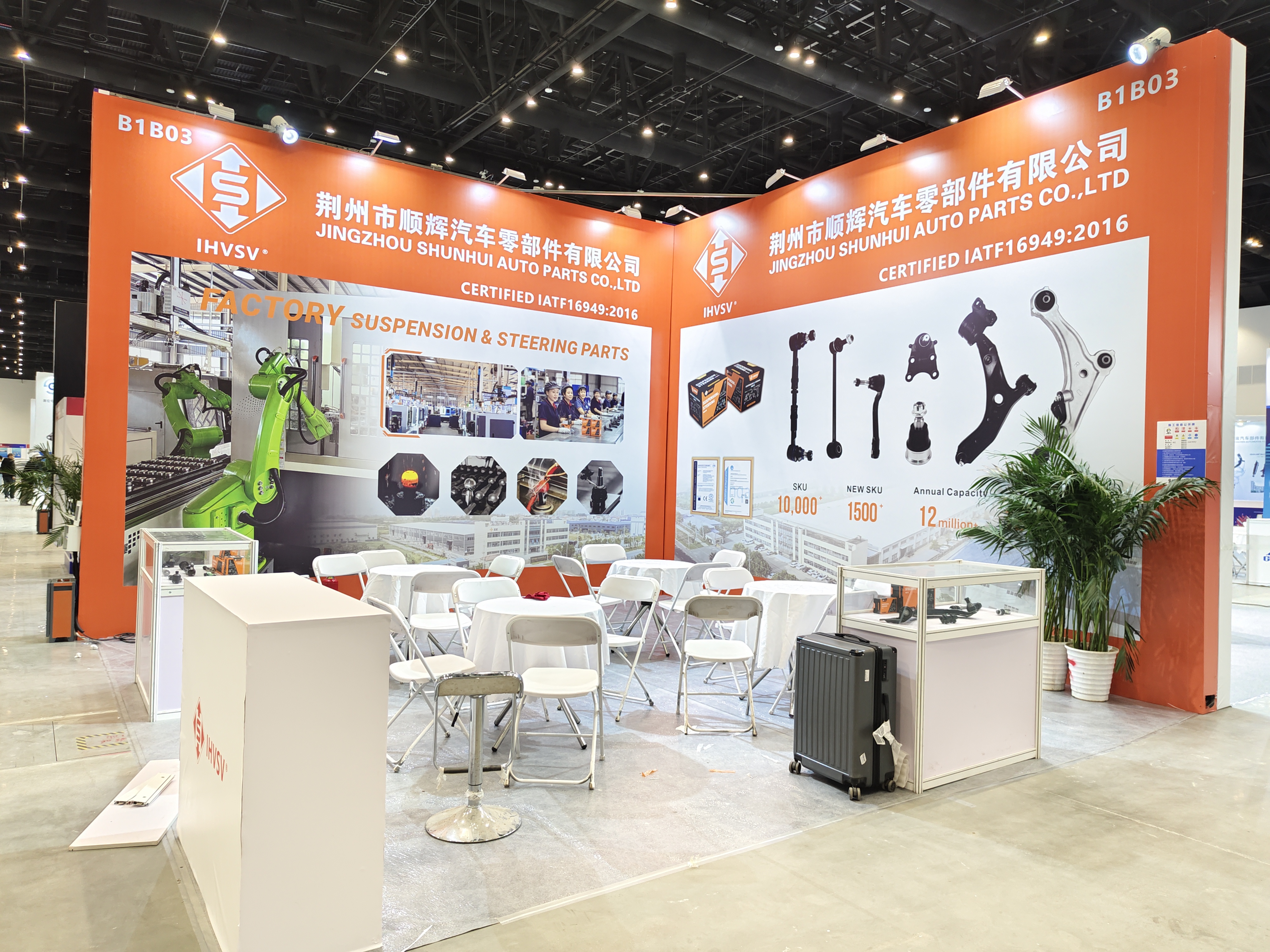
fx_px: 881
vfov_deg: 56.8
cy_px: 476
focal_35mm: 24
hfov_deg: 71.6
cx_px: 635
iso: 455
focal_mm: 5.56
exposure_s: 1/50
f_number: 1.88
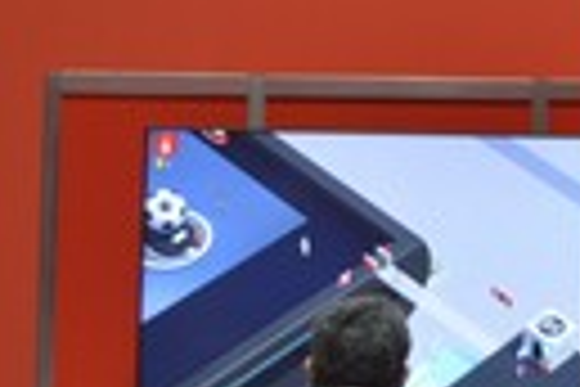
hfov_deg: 10.1
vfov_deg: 7.1
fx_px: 3077
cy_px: -70
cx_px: 1057
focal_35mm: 191
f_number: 5
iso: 400
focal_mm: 32
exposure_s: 1/100
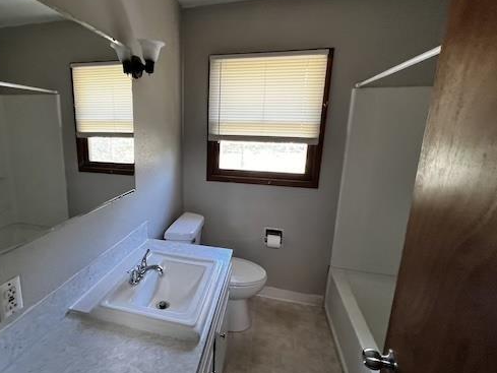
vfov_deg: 74.8
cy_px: 184
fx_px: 244
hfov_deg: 89.7
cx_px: 195
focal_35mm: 17
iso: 250
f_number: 1.8
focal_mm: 1.57
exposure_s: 1/120
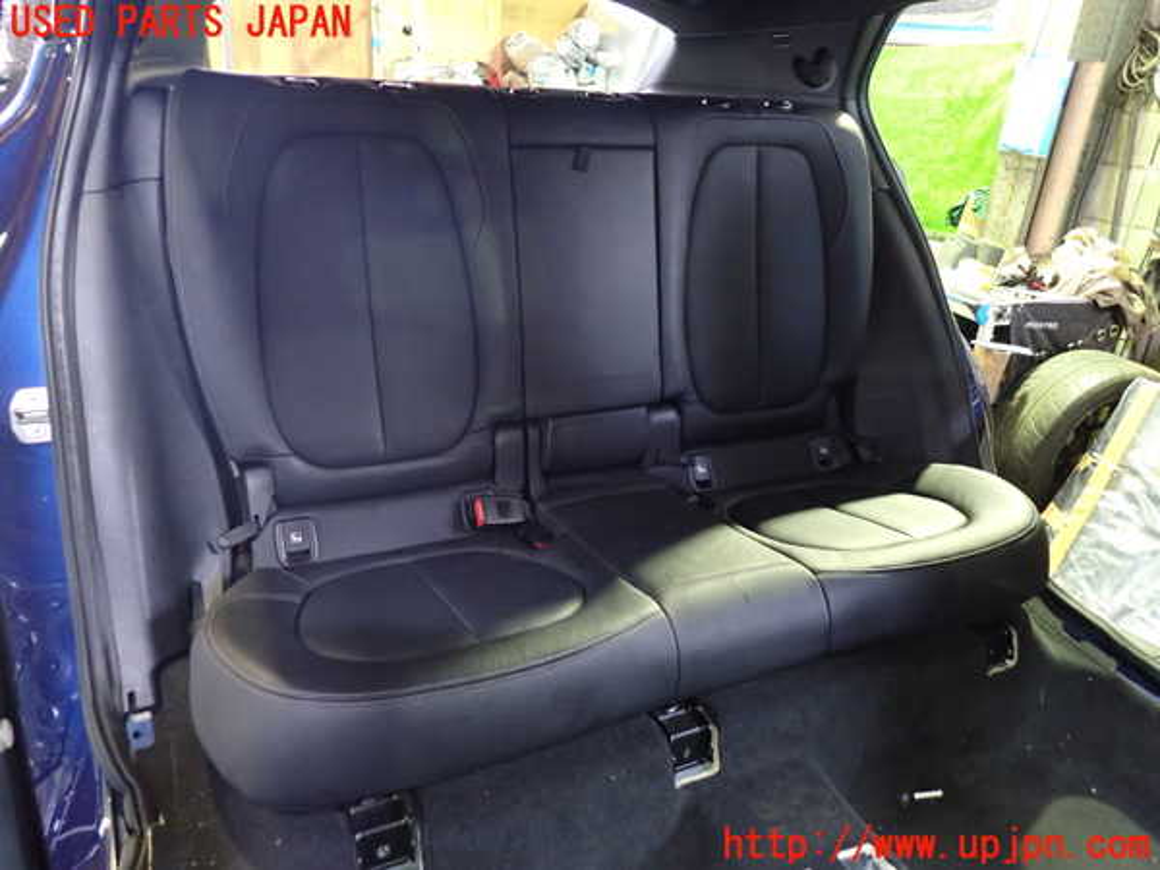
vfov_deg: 54.9
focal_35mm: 25
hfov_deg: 69.4
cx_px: 580
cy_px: 435
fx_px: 838
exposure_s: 1/13
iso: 800
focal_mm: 4.5
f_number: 2
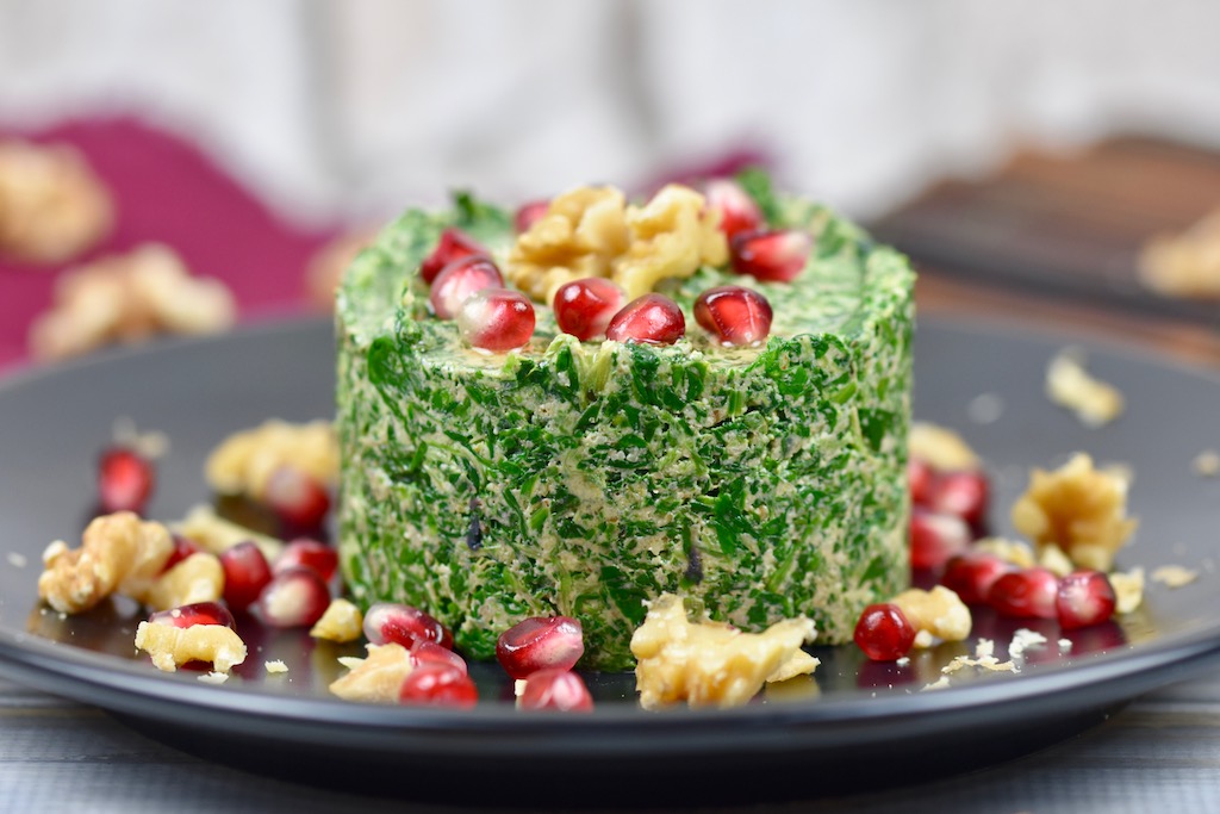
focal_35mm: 158
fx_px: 5338
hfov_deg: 13.0
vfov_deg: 8.7
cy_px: 407
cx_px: 610
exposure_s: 1/80
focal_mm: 105
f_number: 4.5
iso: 400
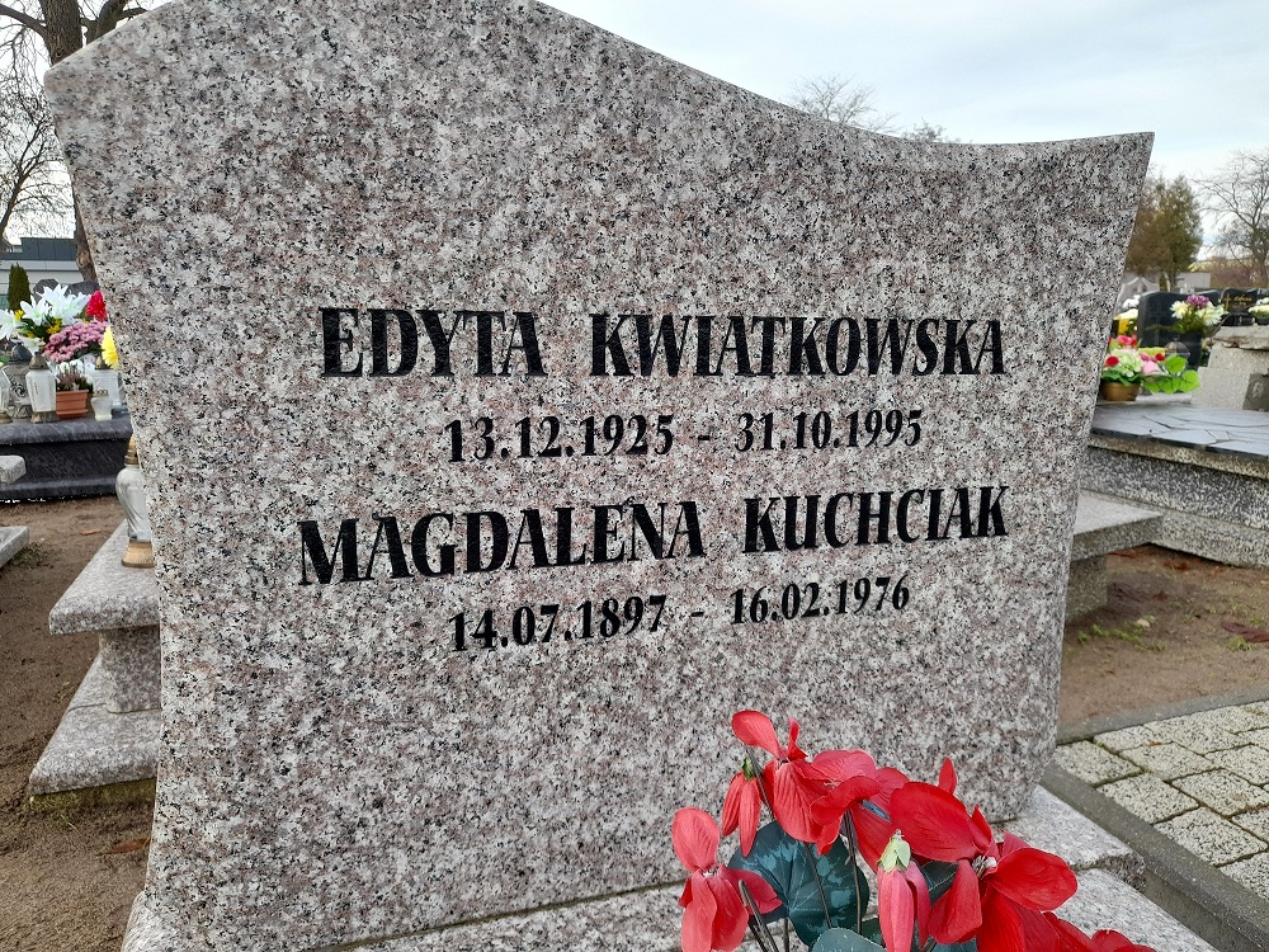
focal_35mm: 25
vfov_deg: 54.9
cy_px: 476
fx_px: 916
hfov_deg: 69.4
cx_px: 634
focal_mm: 4.6
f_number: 2
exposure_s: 1/100
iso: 20
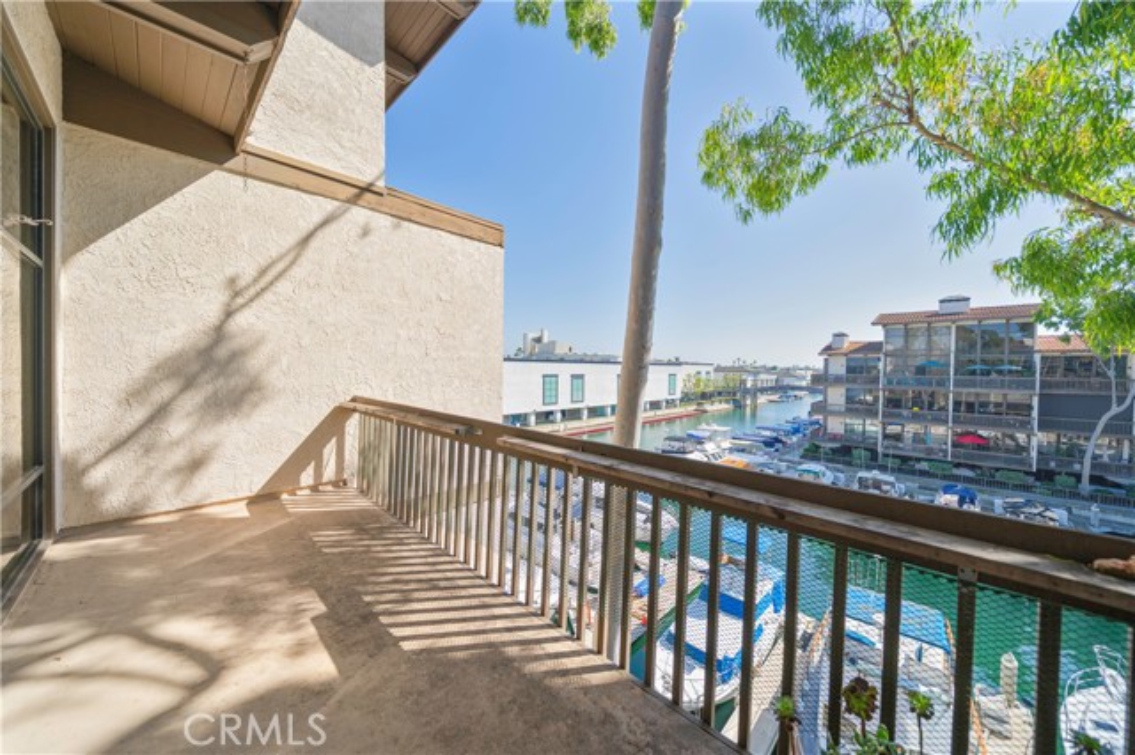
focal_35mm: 12
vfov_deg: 89.9
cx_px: 568
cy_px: 378
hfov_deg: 112.6
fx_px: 378
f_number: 4
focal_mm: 12
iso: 100
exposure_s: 1/640
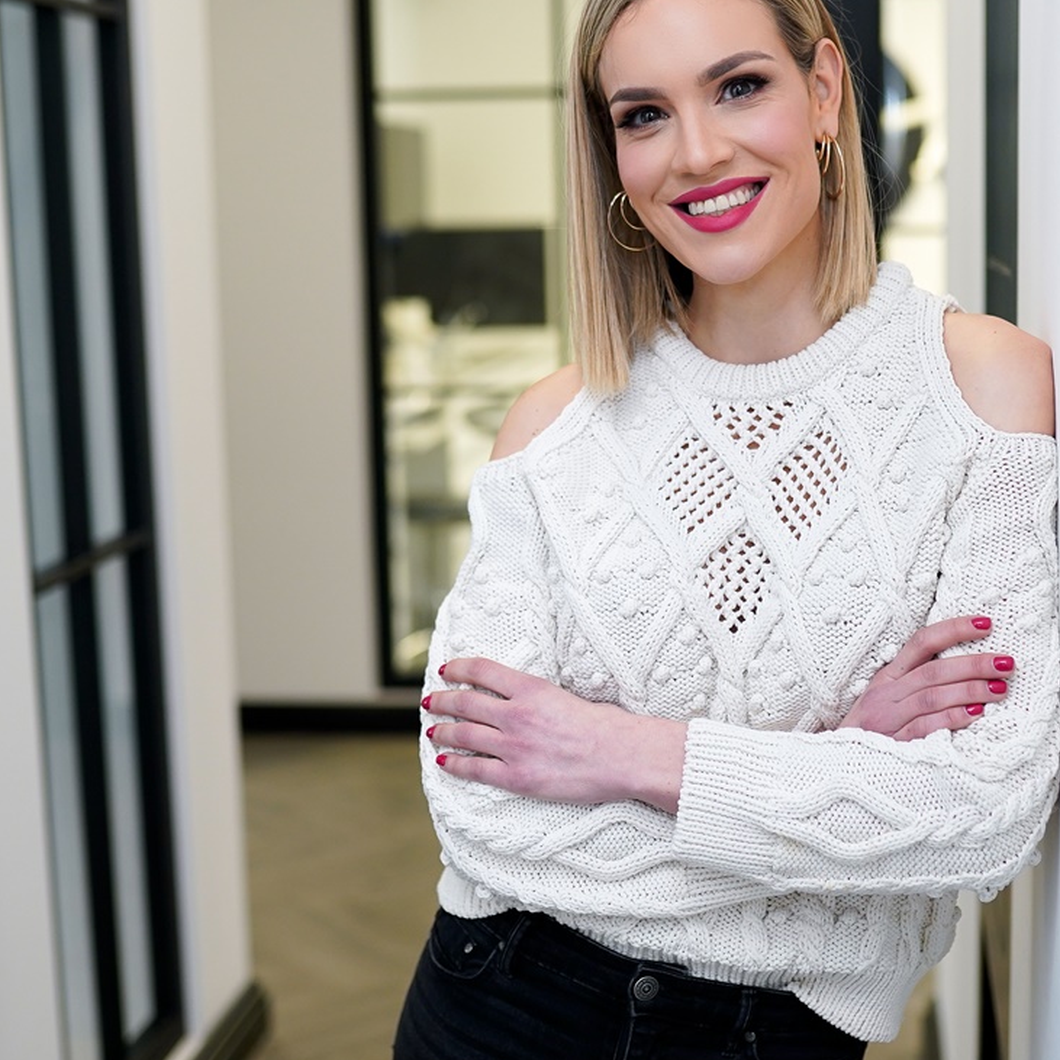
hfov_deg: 28.1
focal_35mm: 61
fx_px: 2113
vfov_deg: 28.2
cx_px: 657
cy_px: 551
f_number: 1.8
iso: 500
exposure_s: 1/250
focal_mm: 35
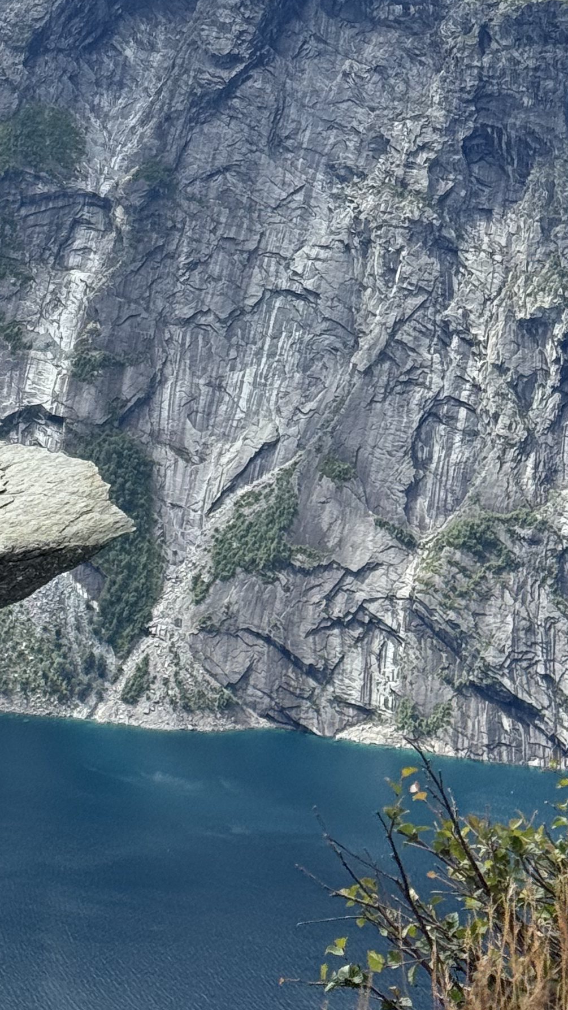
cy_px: 93
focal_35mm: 118
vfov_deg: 17.9
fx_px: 3160
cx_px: 0
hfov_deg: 10.2
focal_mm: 6.76
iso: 64
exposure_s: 1/3817
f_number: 1.78
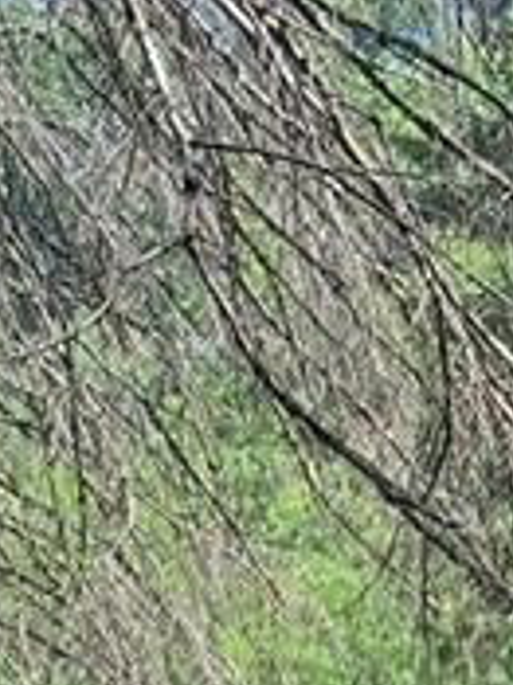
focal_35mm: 114
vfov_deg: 14.2
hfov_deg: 12.9
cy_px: 1405
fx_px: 2255
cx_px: 78
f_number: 1.5
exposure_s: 1/808
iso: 50
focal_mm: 5.7
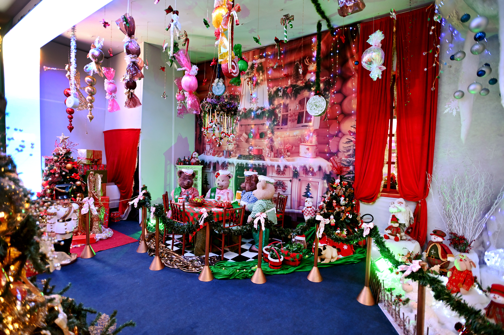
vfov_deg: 70.4
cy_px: 168
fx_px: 238
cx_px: 252
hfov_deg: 93.3
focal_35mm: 17
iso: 1250
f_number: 2.8
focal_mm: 17
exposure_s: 1/50
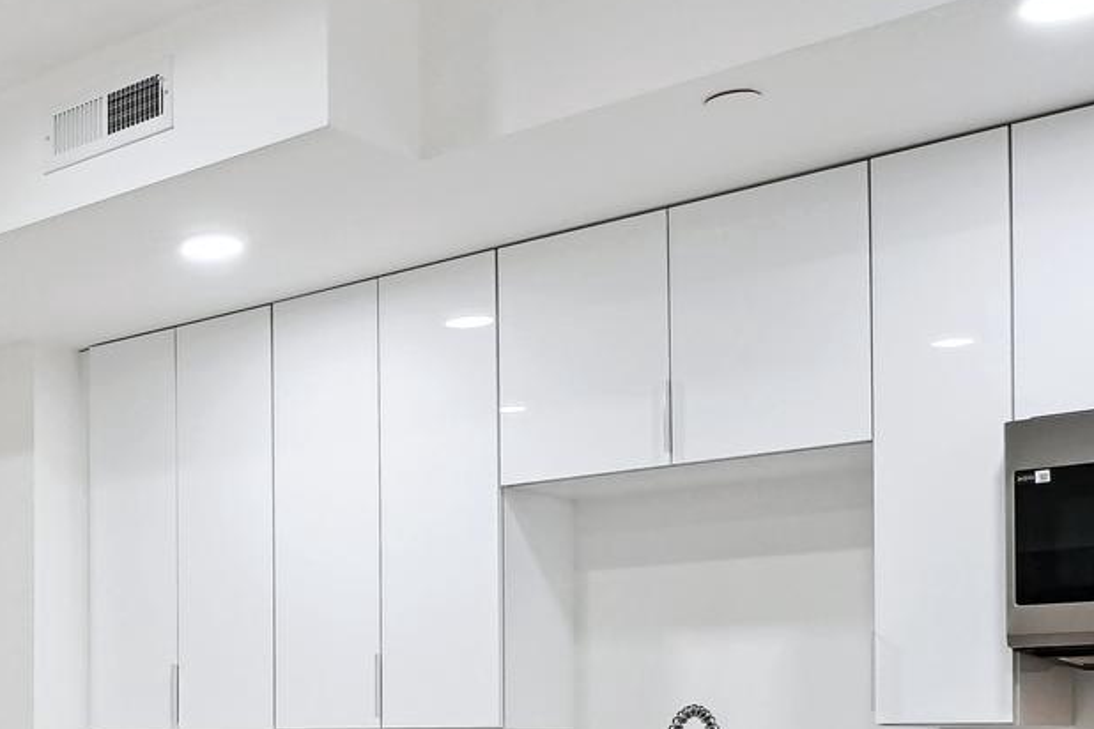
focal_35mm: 53
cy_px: 758
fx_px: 1610
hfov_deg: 32.0
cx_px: -177
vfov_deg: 24.2
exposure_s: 1/30
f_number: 8
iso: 800
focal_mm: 16
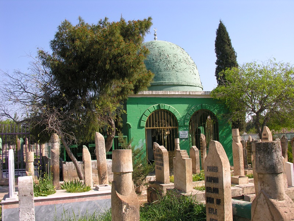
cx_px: 147
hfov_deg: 52.6
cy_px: 110
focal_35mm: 35
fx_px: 297
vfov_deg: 40.7
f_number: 5.6
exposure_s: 1/163
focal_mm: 8.9
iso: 50
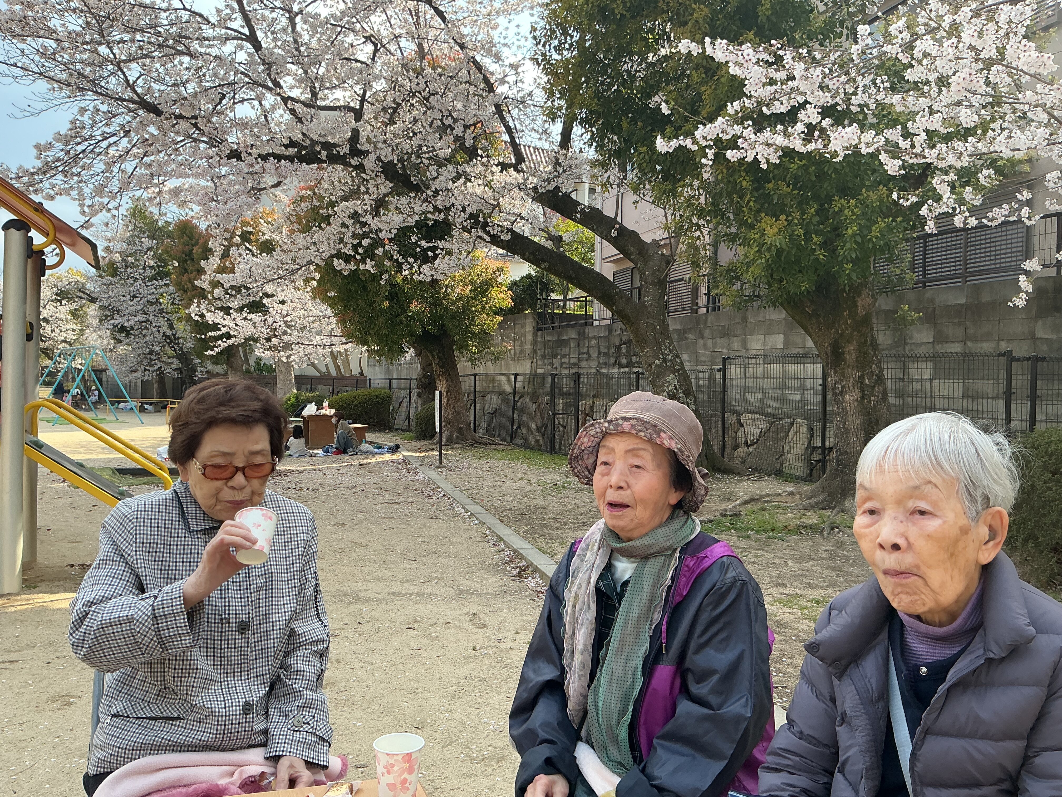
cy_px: 398
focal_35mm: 29
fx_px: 890
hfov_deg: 61.7
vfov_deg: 48.2
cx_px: 531
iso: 25
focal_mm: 3
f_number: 1.8
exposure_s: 1/406
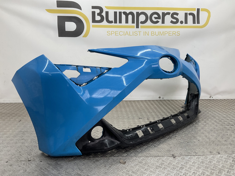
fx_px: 197
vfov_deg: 48.2
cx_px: 118
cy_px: 88
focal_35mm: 29
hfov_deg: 61.7
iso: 20
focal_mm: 3
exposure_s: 1/100
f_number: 1.8
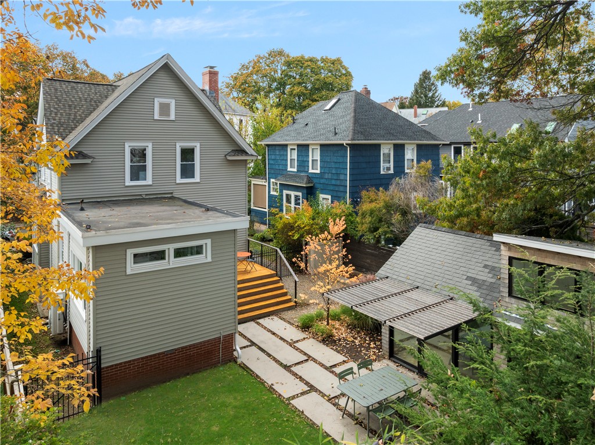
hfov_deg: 71.6
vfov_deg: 56.7
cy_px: 222
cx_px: 298
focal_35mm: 24
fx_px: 412
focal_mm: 12.29
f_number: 5.6
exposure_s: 1/80
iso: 200
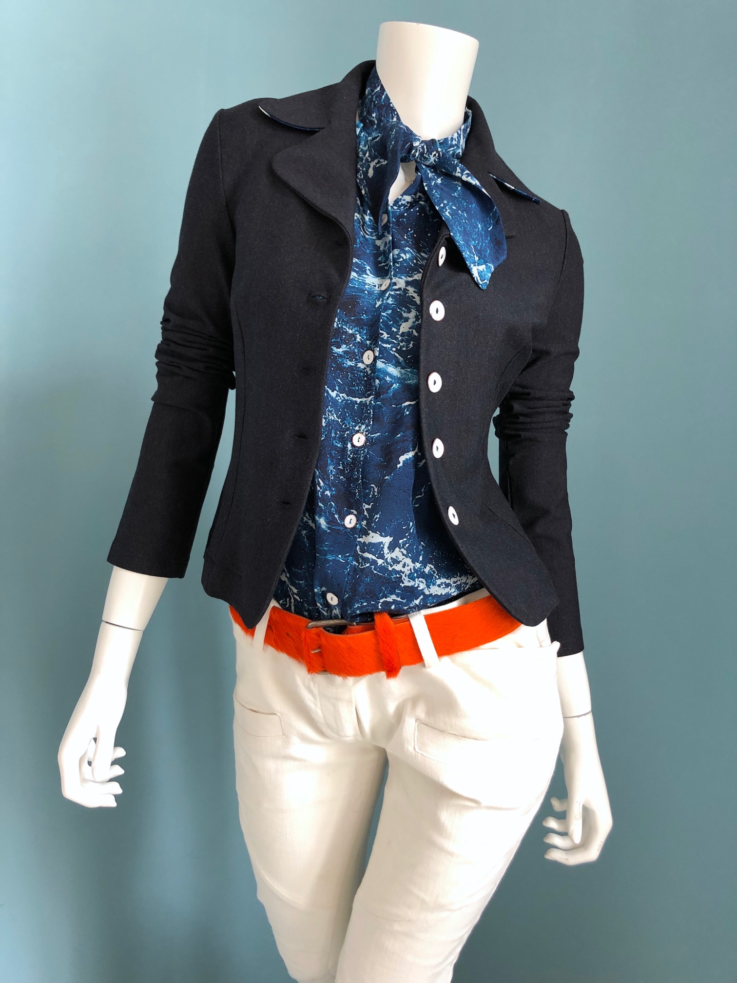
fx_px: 795
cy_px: 492
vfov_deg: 63.4
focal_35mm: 28
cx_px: 368
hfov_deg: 49.7
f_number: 1.8
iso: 40
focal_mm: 3.99
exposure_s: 1/25
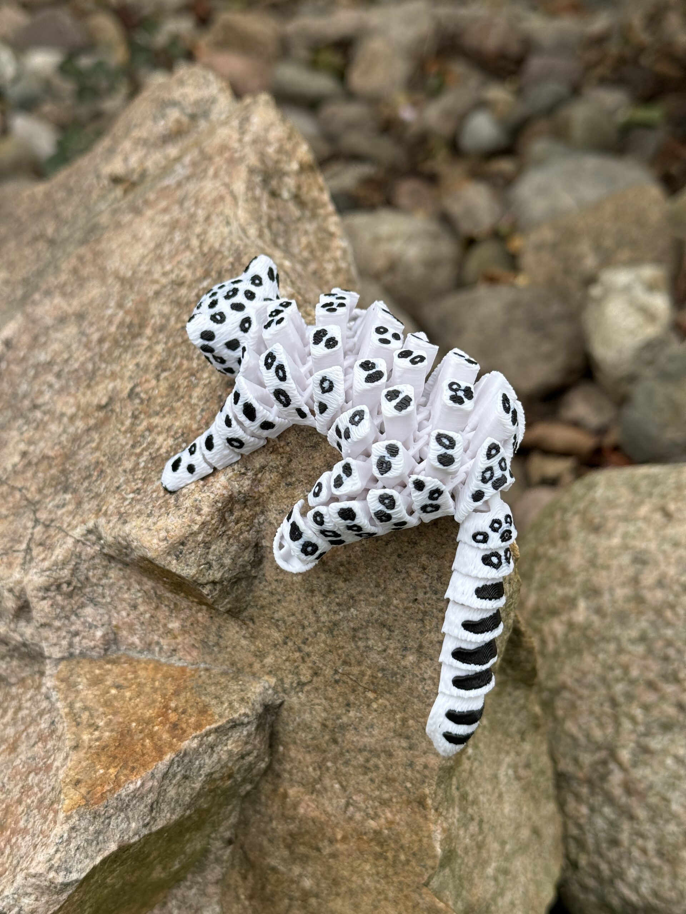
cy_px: 457
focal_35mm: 48
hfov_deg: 30.3
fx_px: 1268
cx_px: 343
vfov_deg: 39.7
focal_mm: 6.76
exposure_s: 1/1041
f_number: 1.78
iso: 80
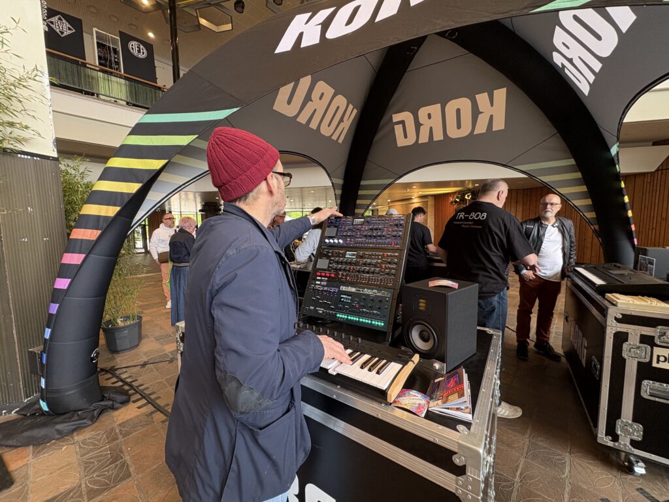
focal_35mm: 14
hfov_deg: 102.1
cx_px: 334
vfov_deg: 85.7
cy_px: 251
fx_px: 271
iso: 250
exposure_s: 1/62
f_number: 2.2
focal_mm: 2.22
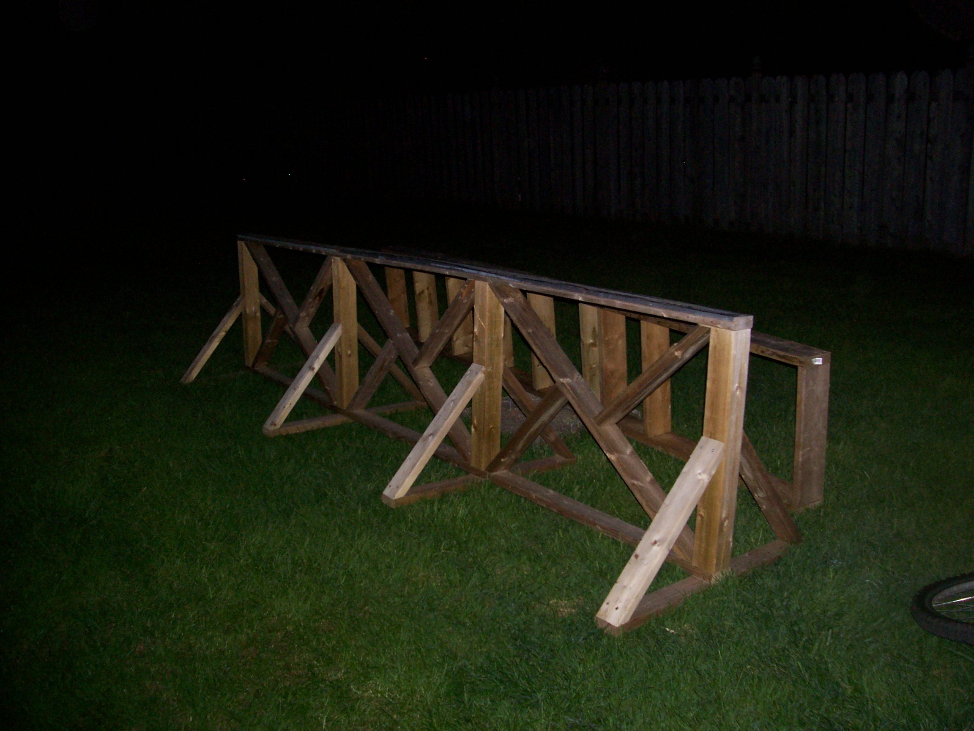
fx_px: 957
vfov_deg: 41.8
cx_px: 487
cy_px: 366
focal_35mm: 34
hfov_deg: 54.0
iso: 140
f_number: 2.7
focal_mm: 5.6
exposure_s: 1/112
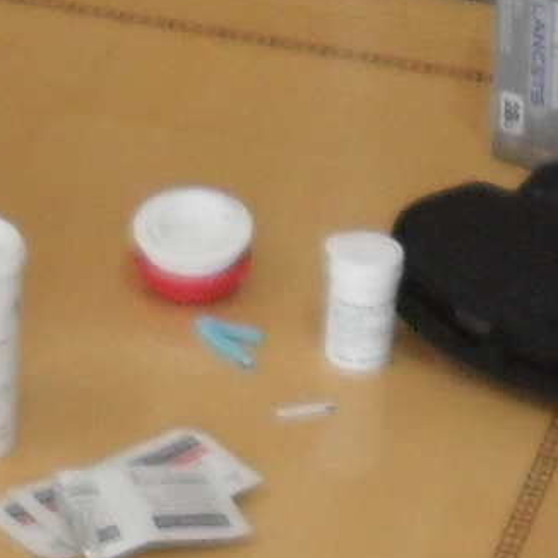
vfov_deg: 6.9
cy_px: 984
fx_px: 4486
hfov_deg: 7.0
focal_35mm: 246
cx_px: -373
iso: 100
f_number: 2.8
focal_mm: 6.2
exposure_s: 1/45
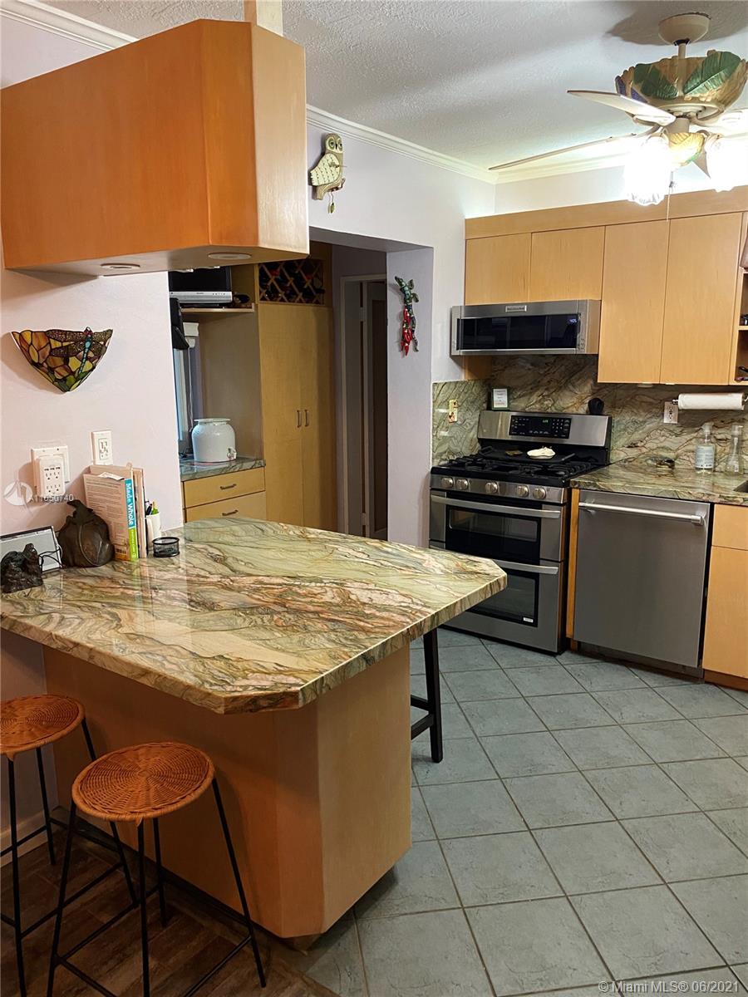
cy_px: 498
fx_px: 749
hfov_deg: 53.1
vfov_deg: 67.3
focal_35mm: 26
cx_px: 374
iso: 250
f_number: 1.8
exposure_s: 1/60
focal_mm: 4.25
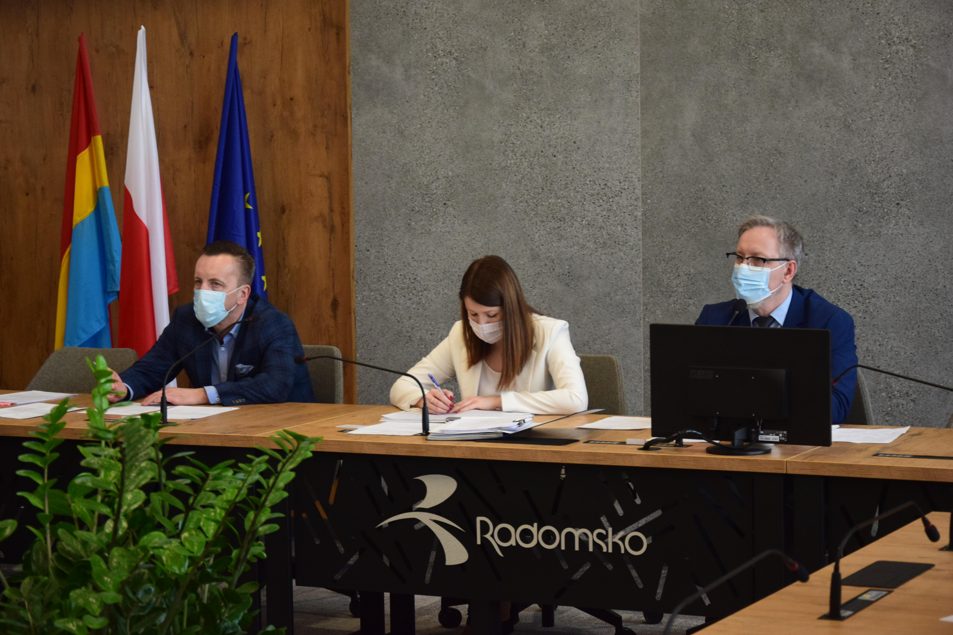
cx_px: 476
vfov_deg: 14.7
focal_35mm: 93
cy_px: 318
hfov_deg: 21.9
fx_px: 2462
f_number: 5.3
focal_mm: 62
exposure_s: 1/160
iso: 1400
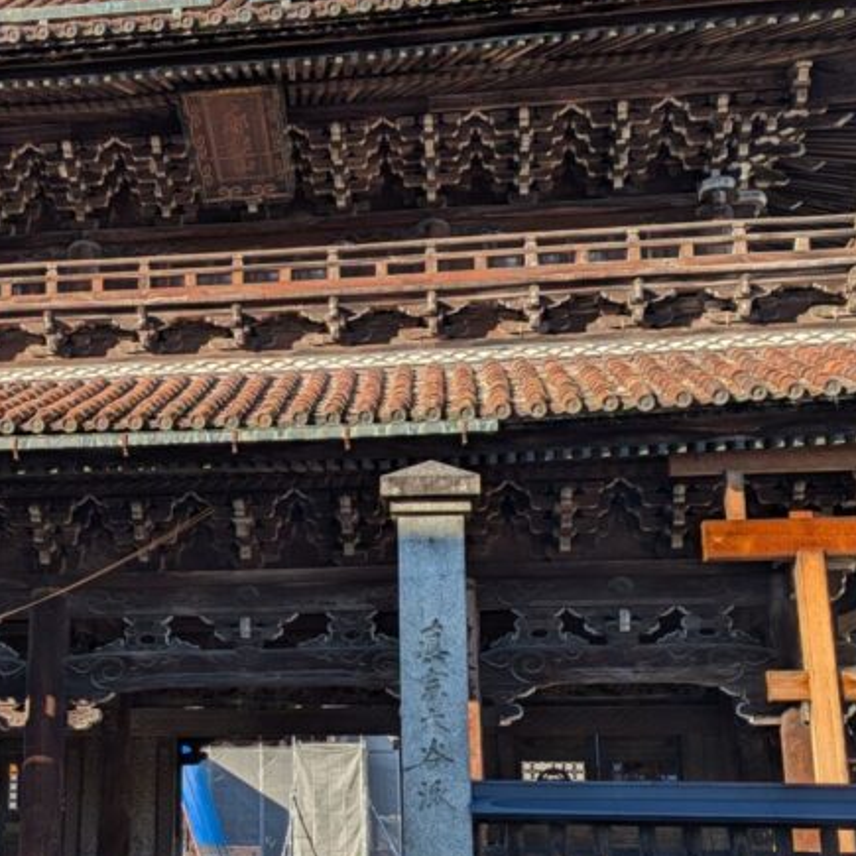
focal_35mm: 52
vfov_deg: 32.8
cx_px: 230
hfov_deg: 32.3
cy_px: 475
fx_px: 1455
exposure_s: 1/1225
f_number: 1.89
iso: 42
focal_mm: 5.43
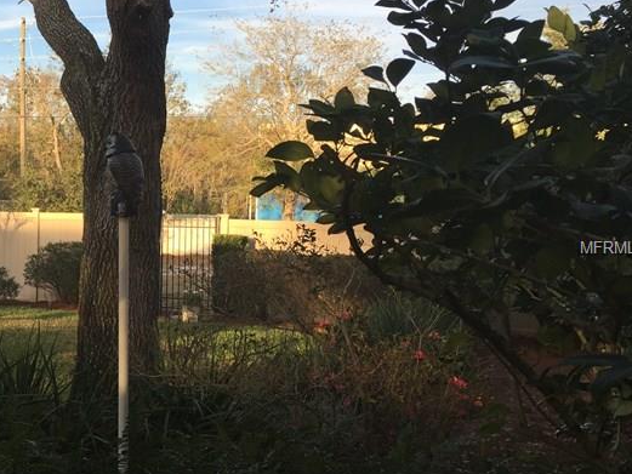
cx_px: 33
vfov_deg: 25.7
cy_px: 249
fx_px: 1041
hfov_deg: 31.7
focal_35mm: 57
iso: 32
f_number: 2.2
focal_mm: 4.15
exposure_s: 1/507
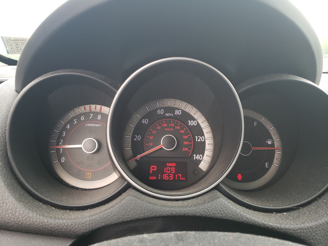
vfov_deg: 53.1
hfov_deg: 67.3
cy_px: 123
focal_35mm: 26
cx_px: 164
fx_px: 246
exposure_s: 1/120
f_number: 1.5
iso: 74
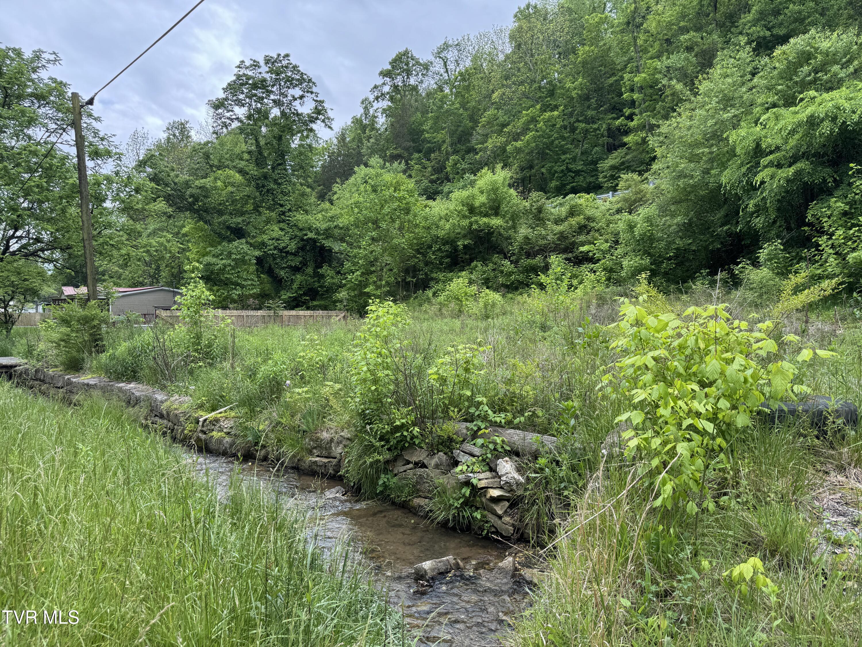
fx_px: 598
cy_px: 324
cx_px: 431
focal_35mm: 24
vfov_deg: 56.8
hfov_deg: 71.6
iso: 80
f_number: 1.78
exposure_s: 1/782
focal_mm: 6.76
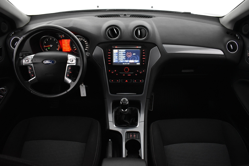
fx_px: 187
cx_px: 124
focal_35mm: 27
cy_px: 83
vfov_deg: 47.9
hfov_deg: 67.4
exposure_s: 1/60
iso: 3200
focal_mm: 18
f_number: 4
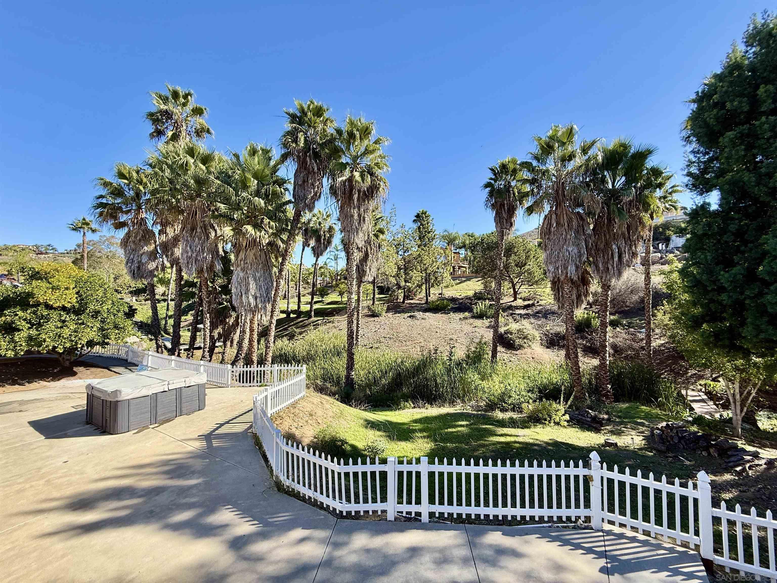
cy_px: 292
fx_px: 314
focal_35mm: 14
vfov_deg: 85.7
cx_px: 388
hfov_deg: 102.1
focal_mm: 2.22
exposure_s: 1/559
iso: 64
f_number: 2.2
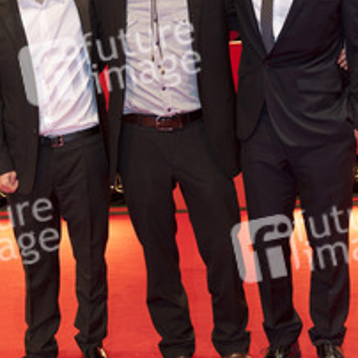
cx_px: 162
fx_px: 866
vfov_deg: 23.3
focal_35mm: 74
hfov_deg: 23.4
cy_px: 152
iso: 1000
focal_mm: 44
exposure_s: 1/160
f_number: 4.5
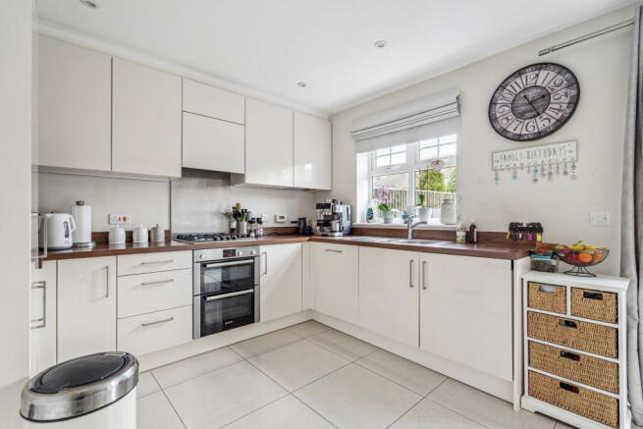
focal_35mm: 16
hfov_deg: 96.7
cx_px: 322
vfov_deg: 73.8
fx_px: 286
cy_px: 214
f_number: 4.5
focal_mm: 16
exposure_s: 1/5
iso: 320
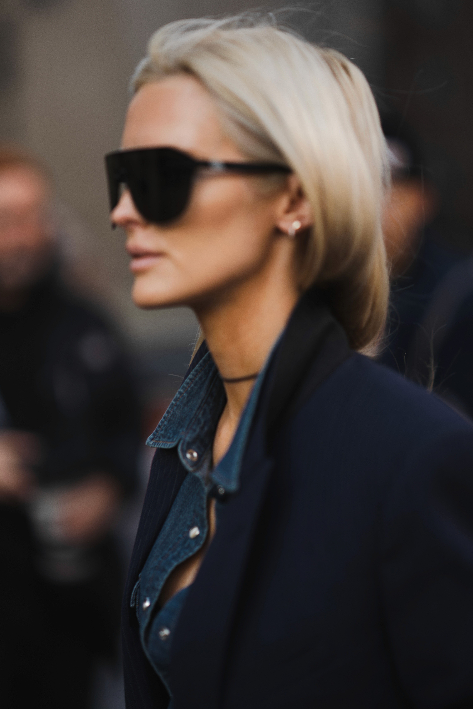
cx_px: 236
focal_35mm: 85
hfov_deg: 16.1
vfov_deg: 23.9
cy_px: 354
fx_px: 1674
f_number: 1.4
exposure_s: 1/500
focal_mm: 85
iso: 50
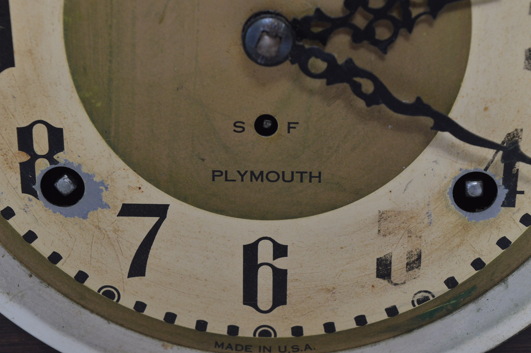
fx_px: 1216
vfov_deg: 16.5
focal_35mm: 82
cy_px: 176
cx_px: 266
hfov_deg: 24.6
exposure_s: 1/80
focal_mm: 55
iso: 800
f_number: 9
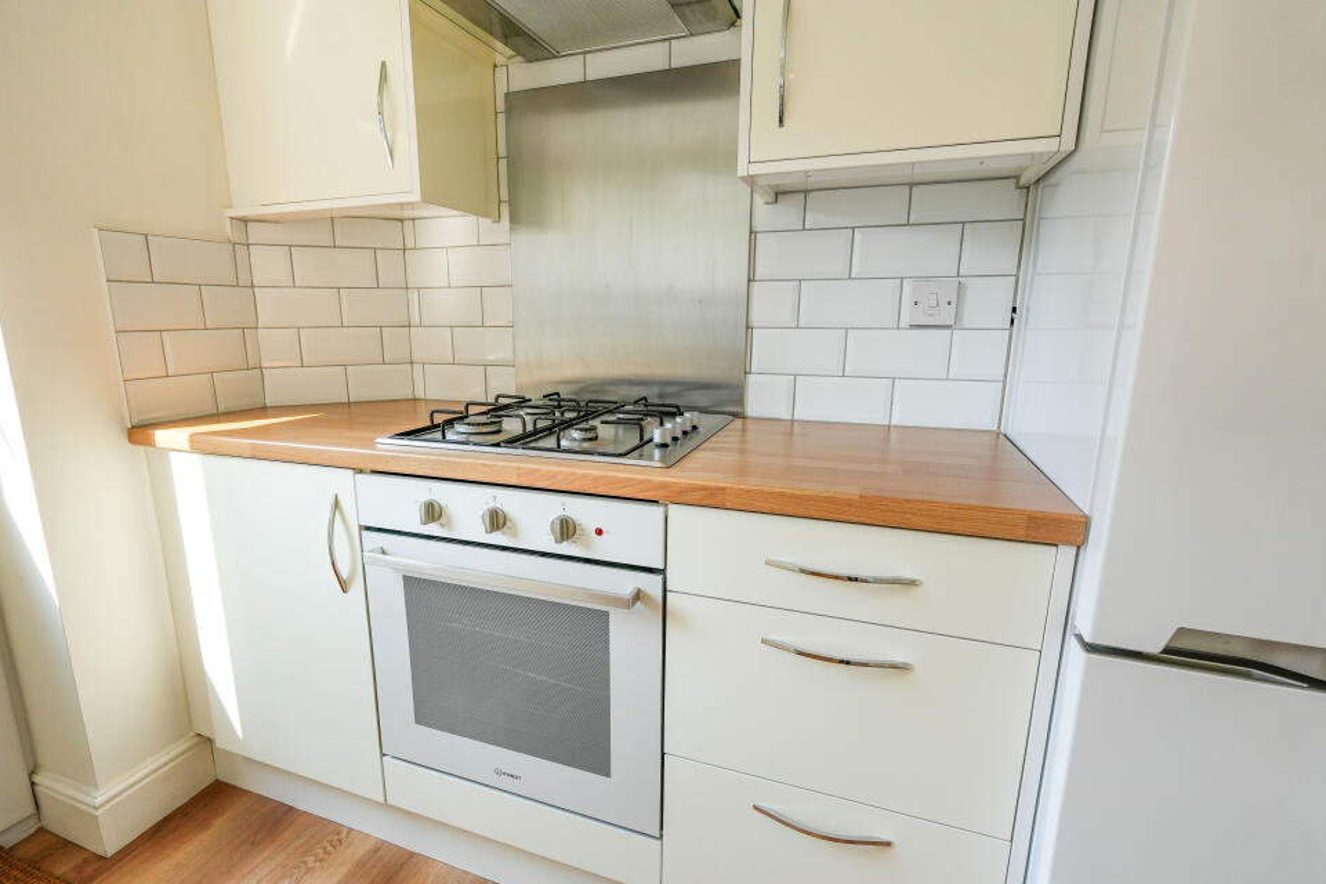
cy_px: 461
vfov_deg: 73.7
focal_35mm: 16
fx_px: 589
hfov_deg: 96.6
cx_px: 626
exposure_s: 1/160
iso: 320
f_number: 4
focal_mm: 10
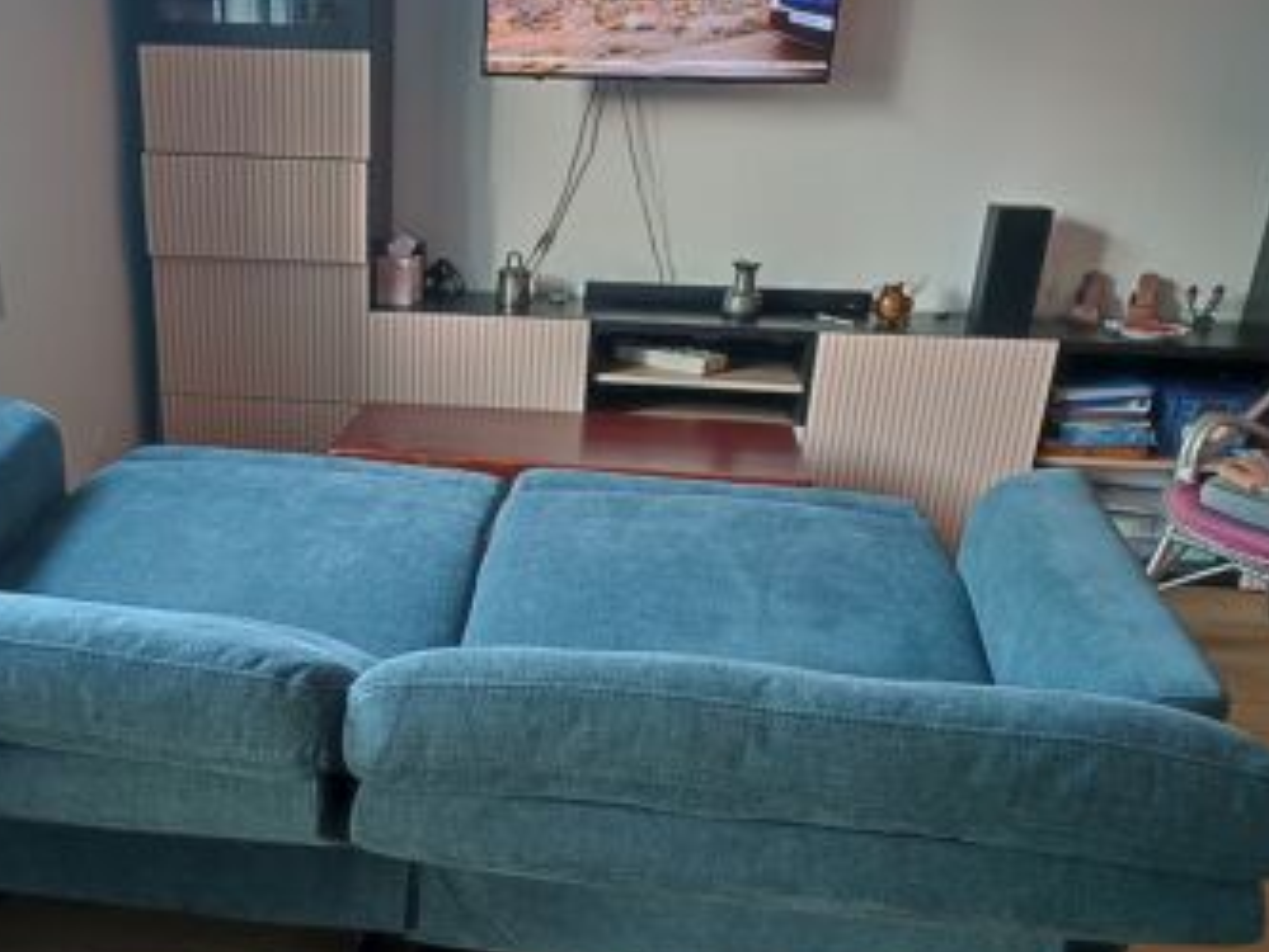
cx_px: 427
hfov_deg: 50.5
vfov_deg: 39.1
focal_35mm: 36
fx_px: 1320
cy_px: 655
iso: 775
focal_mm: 6.04
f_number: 1.9
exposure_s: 1/25
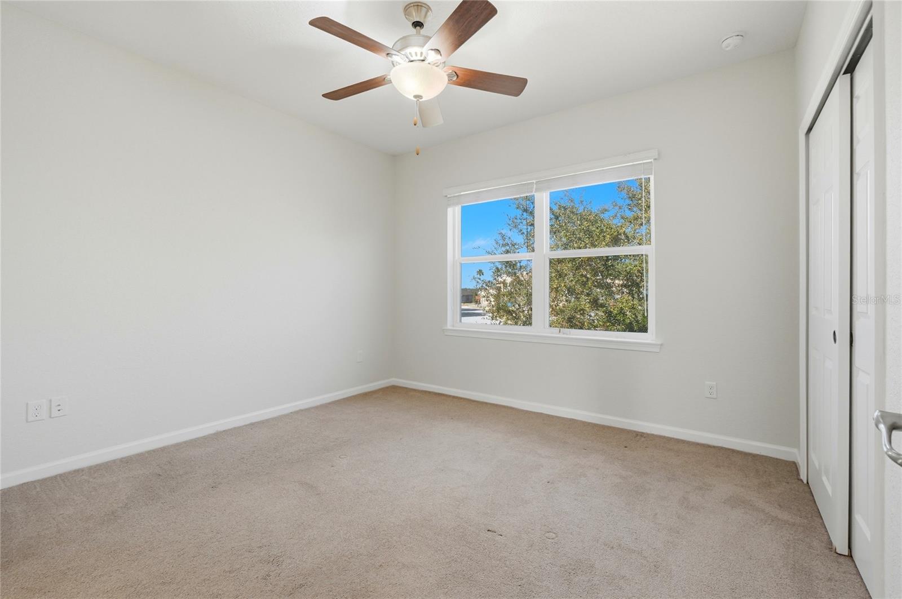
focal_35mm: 15
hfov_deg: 100.5
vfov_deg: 77.2
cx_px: 451
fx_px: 375
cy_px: 300
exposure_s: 1/60
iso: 100
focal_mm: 10
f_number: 7.1
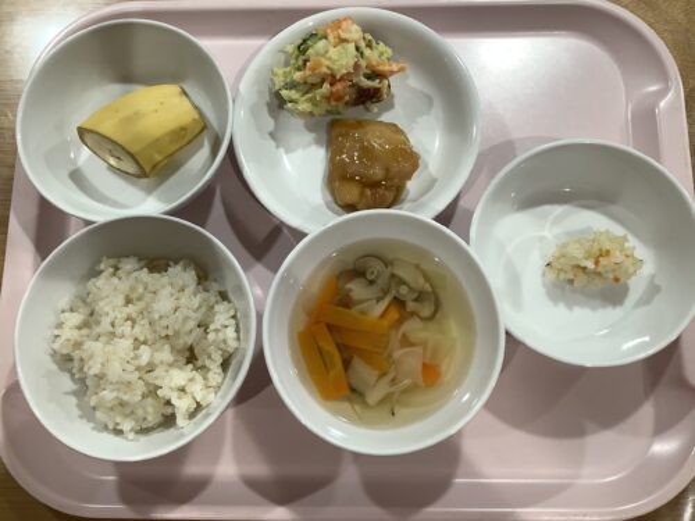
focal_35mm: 31
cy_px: 260
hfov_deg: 58.4
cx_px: 348
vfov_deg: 45.4
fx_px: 622
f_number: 2.4
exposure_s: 1/50
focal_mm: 3.3
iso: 80
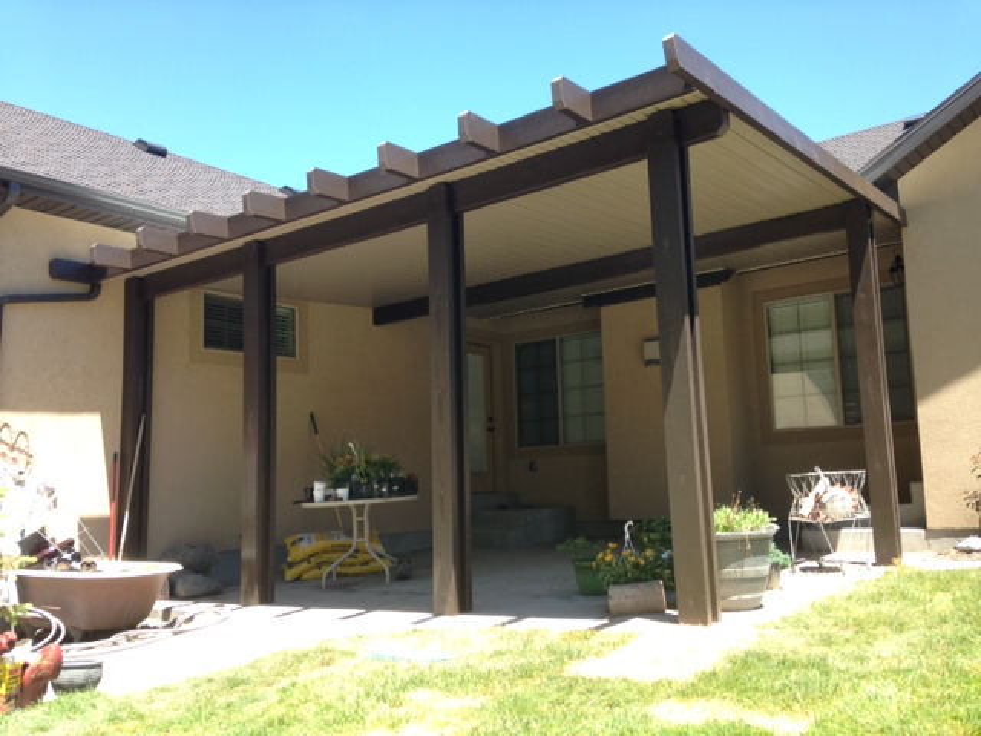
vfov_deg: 42.9
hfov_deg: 55.4
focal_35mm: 33
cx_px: 490
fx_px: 935
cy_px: 368
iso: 50
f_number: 2.4
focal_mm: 4.12
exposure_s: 1/315
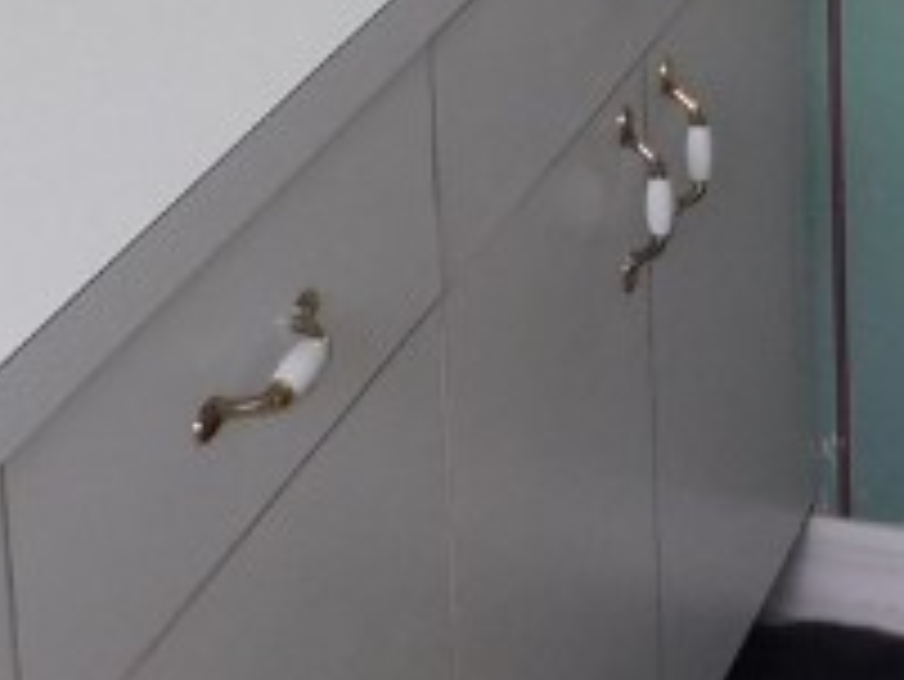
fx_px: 3057
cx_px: 652
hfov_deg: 16.8
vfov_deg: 11.3
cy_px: -721
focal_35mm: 117
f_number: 3
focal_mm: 4
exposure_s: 1/40
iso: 125
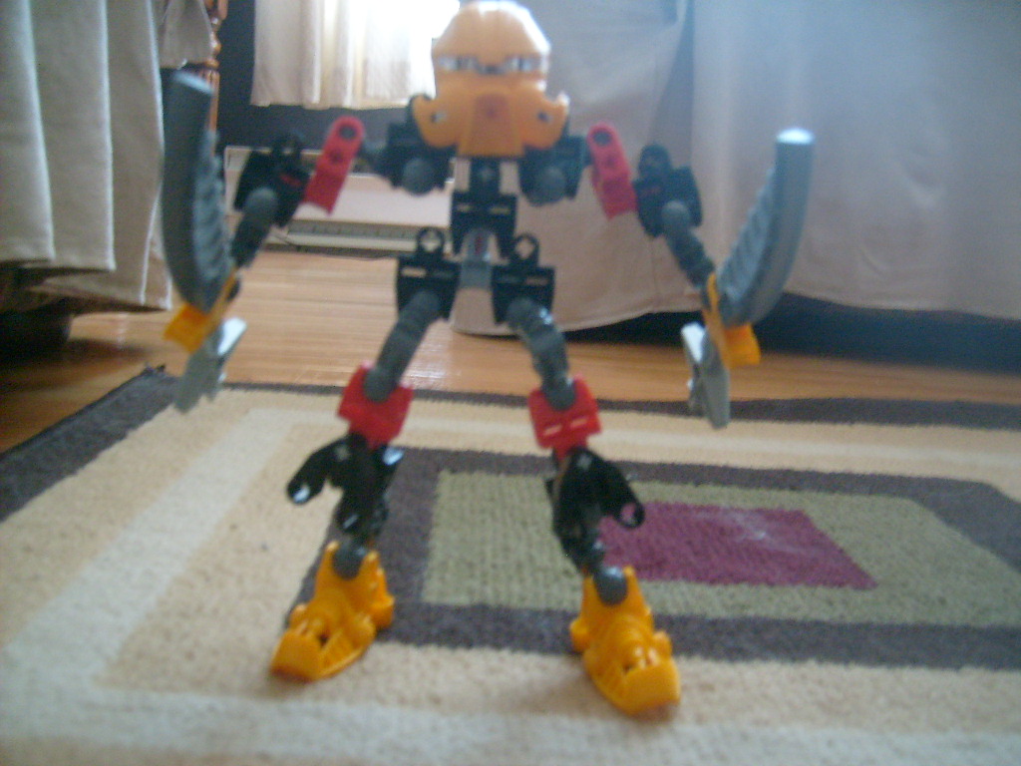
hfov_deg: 52.6
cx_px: 510
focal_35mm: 35
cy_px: 383
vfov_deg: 40.7
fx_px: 1032
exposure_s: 1/8
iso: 200
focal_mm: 5.8
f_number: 2.8
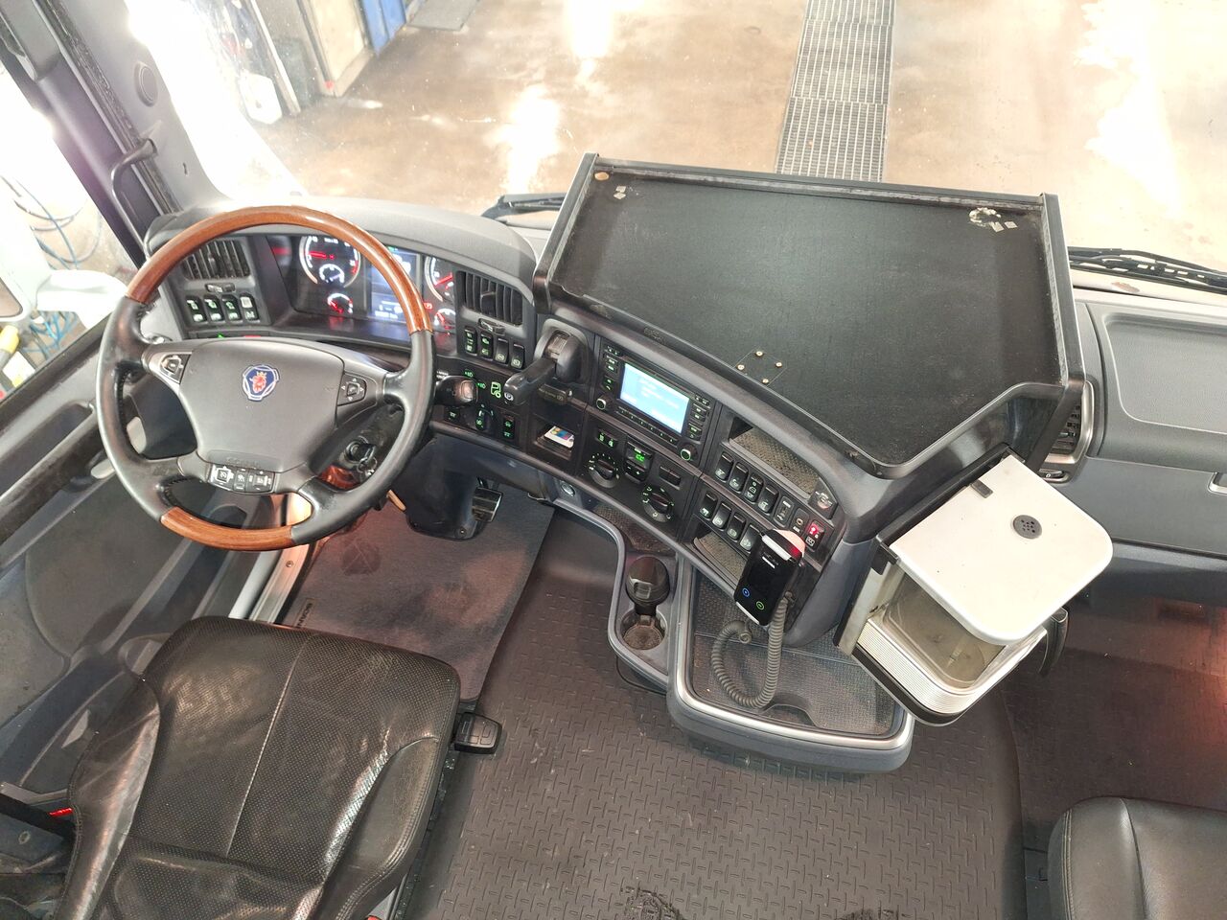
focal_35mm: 23
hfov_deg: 73.9
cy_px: 460
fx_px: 815
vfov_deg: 58.9
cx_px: 614
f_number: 1.8
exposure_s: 1/25
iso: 400
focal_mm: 5.54
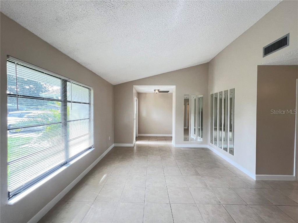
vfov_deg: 89.9
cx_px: 149
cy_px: 112
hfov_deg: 106.2
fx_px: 112
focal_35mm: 13
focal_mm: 1.57
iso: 160
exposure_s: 1/60
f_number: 1.8
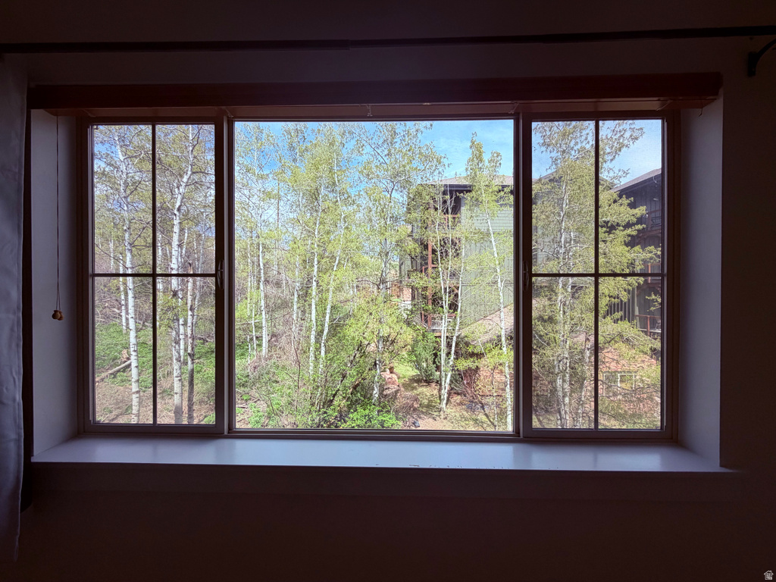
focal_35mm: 14
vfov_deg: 85.7
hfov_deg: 102.1
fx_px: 314
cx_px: 388
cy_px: 291
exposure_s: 1/502
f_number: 2.2
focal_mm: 2.22
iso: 50
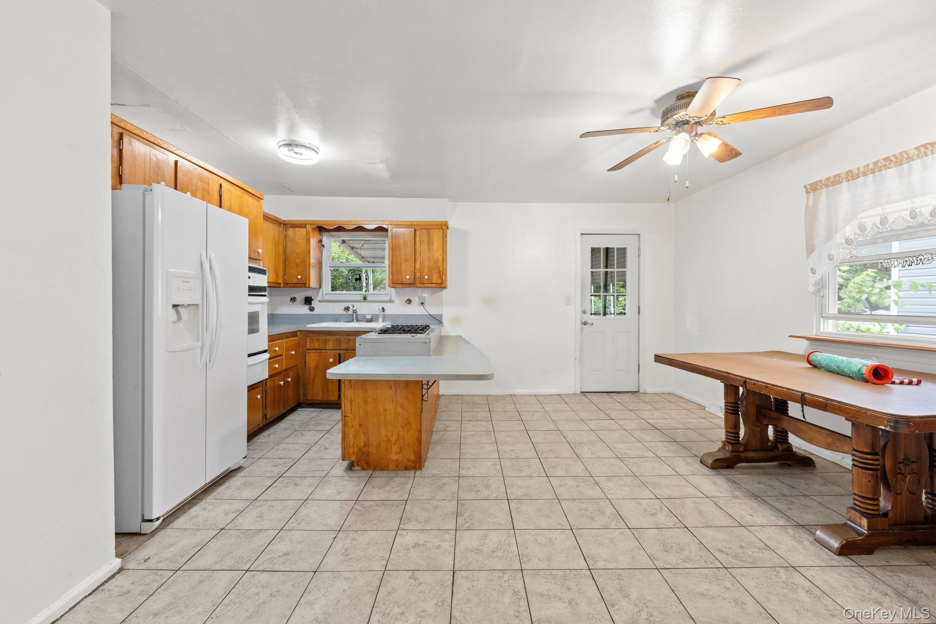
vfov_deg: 81.2
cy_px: 312
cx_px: 468
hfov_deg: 104.3
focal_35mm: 14
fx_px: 364
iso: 400
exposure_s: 1.3
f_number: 10
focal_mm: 14
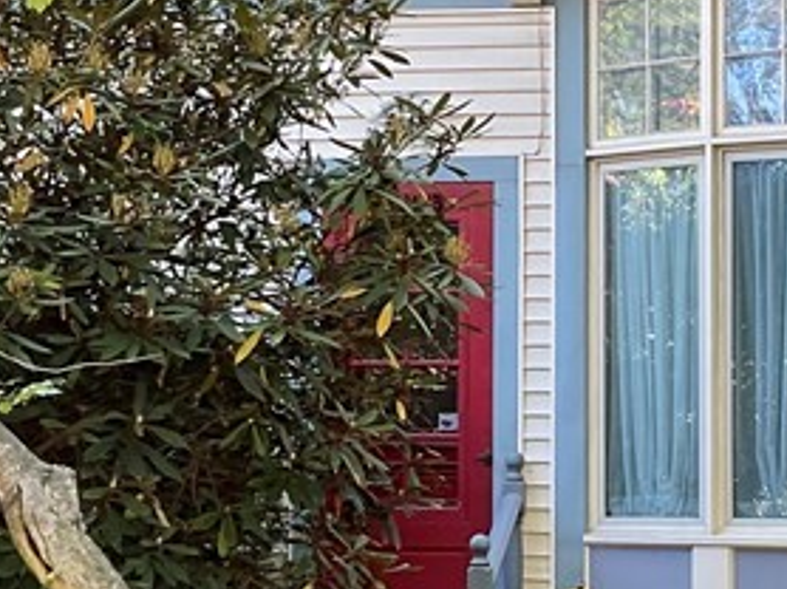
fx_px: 2431
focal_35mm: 107
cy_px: 340
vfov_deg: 13.8
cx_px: 561
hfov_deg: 18.3
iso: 64
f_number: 1.8
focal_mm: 3
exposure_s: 1/120
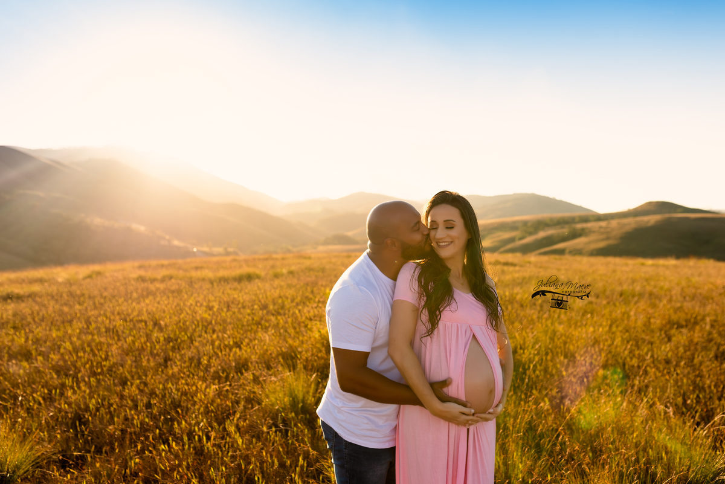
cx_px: 362
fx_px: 705
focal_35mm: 35
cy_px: 242
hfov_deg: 54.4
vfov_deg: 37.9
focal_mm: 35
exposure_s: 1/800
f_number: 3.2
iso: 100
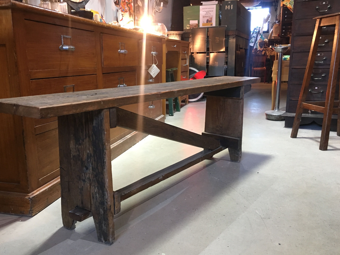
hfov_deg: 53.9
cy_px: 137
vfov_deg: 41.8
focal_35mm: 34
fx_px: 334
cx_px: 153
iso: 160
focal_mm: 4.15
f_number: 2.2
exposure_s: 1/33
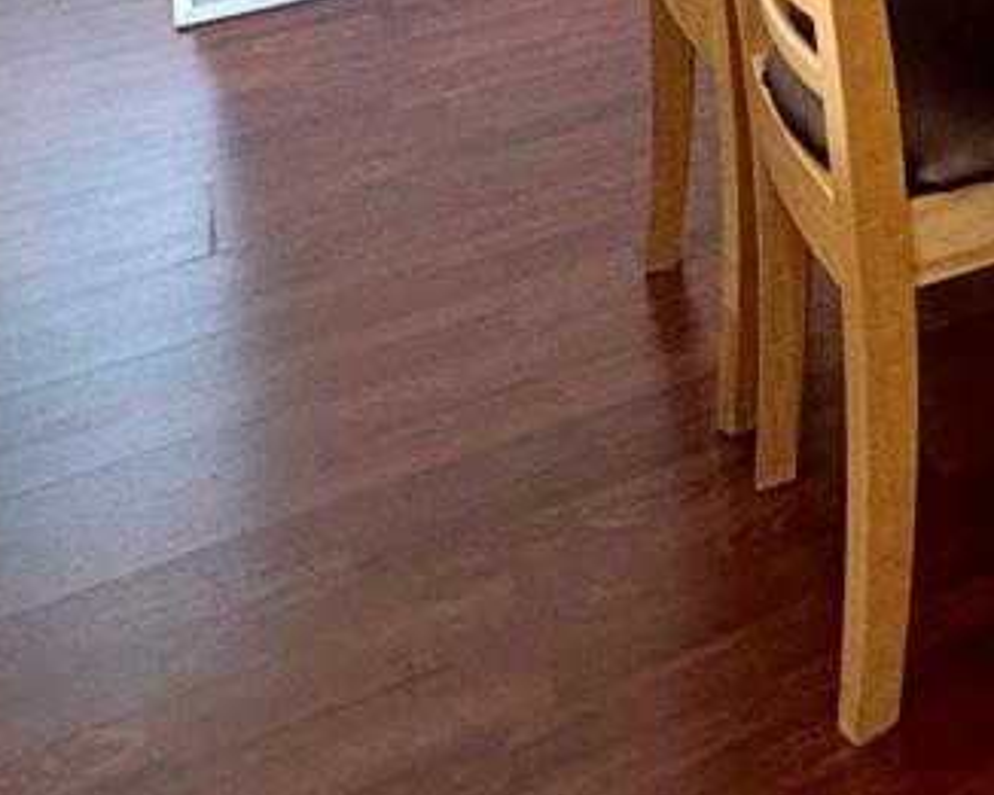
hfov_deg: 20.4
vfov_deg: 17.9
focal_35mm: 67
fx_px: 1972
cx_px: 1778
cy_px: -667
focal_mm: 2.22
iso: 100
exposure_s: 1/120
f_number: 2.2
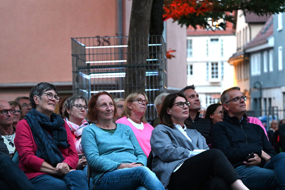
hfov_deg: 18.9
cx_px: 134
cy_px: 139
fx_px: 855
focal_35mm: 108
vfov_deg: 12.7
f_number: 2.8
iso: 1600
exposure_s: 1/30
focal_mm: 70
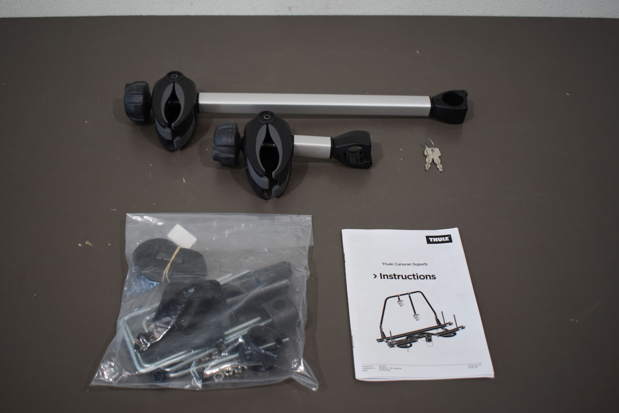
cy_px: 206
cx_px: 310
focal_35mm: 38
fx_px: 645
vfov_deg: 35.5
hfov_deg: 51.3
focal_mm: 25
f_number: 4
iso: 500
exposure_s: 1/250
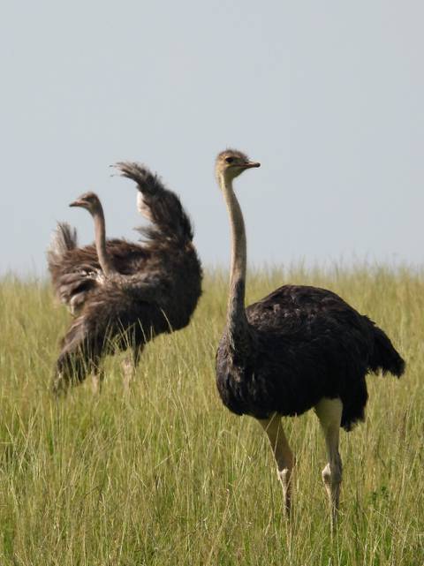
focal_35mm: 750
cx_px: 212
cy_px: 283
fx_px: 12261
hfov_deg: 2.0
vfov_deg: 2.6
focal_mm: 135
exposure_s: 1/1000
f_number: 5.6
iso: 125
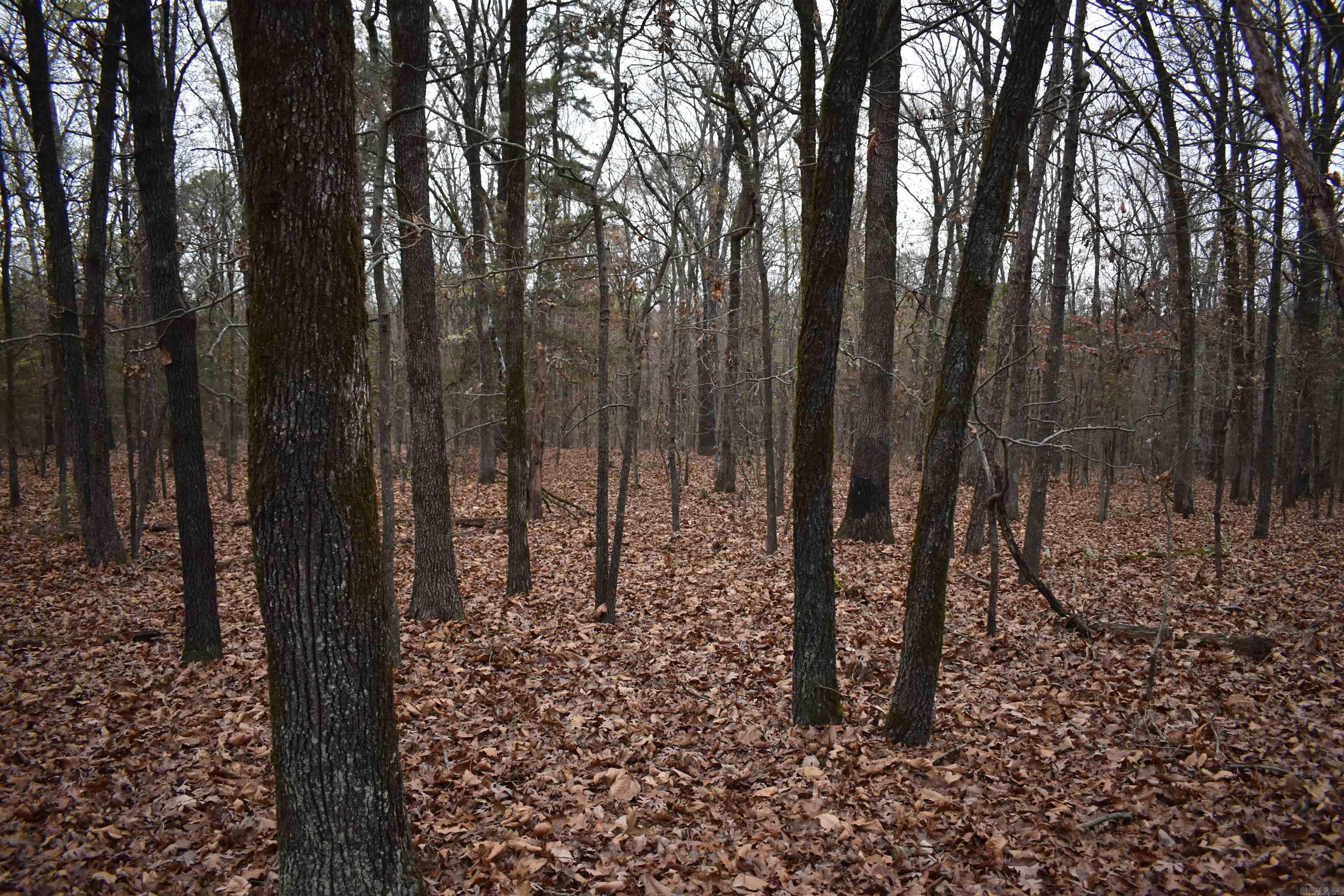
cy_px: 448
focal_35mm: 27
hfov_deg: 67.4
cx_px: 672
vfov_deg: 47.9
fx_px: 1008
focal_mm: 18
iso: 800
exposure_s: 1/125
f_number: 3.5
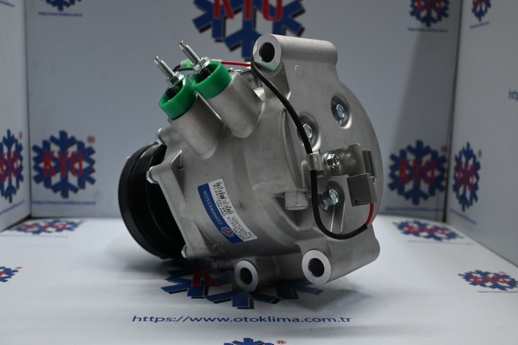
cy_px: 172
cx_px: 259
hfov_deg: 51.3
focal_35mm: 38
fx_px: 539
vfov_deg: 35.5
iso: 800
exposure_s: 1/125
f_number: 4.2
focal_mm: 25
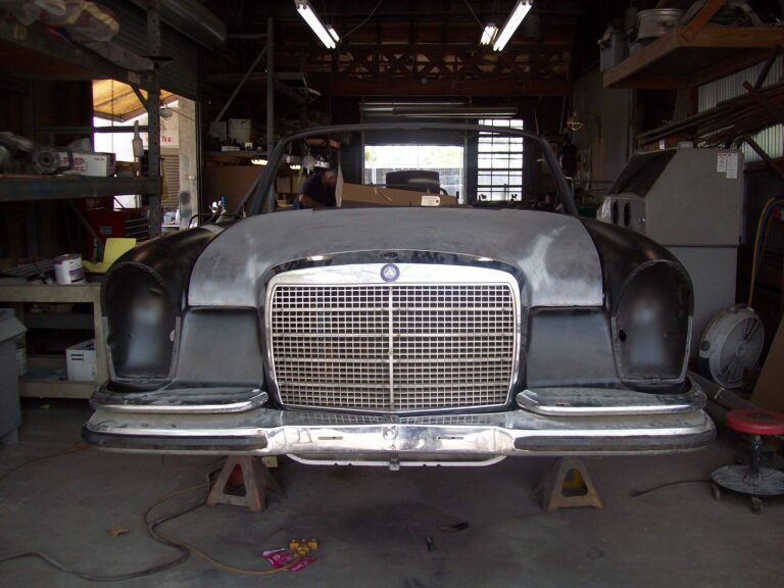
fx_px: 815
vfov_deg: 39.7
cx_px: 392
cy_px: 294
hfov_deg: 51.4
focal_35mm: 36
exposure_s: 1/116
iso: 80
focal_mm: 6
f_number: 2.7
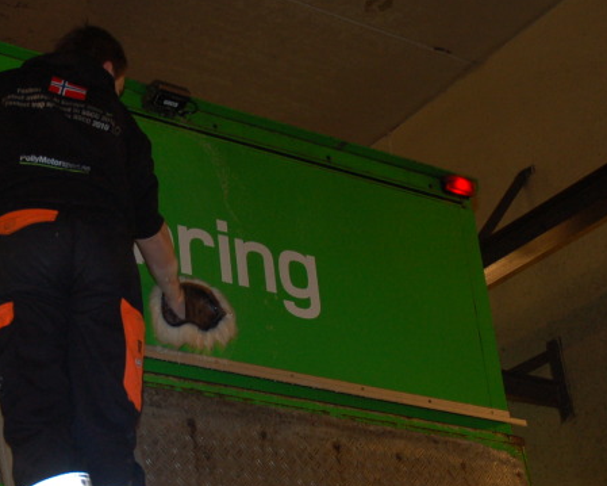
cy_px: 345
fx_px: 1438
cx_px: 124
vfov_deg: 19.1
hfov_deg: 23.5
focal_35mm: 80
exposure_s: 1/60
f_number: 4
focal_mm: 25
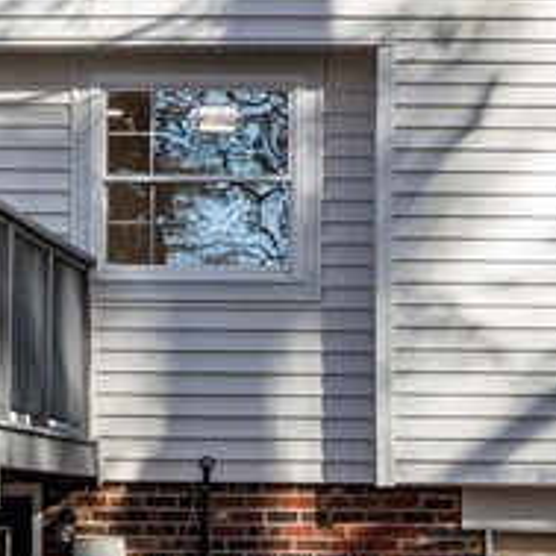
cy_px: 416
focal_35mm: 137
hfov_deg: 12.7
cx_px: 412
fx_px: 2490
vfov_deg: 12.7
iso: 100
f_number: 3.2
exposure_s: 1/40
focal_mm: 10.26
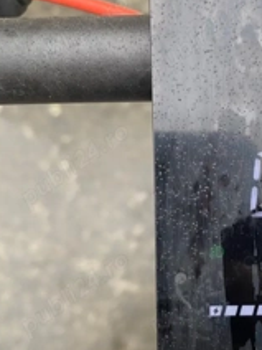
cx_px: 236
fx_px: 494
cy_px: 185
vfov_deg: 38.9
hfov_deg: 28.5
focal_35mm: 49
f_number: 1.8
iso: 100
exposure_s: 1/63
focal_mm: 4.25
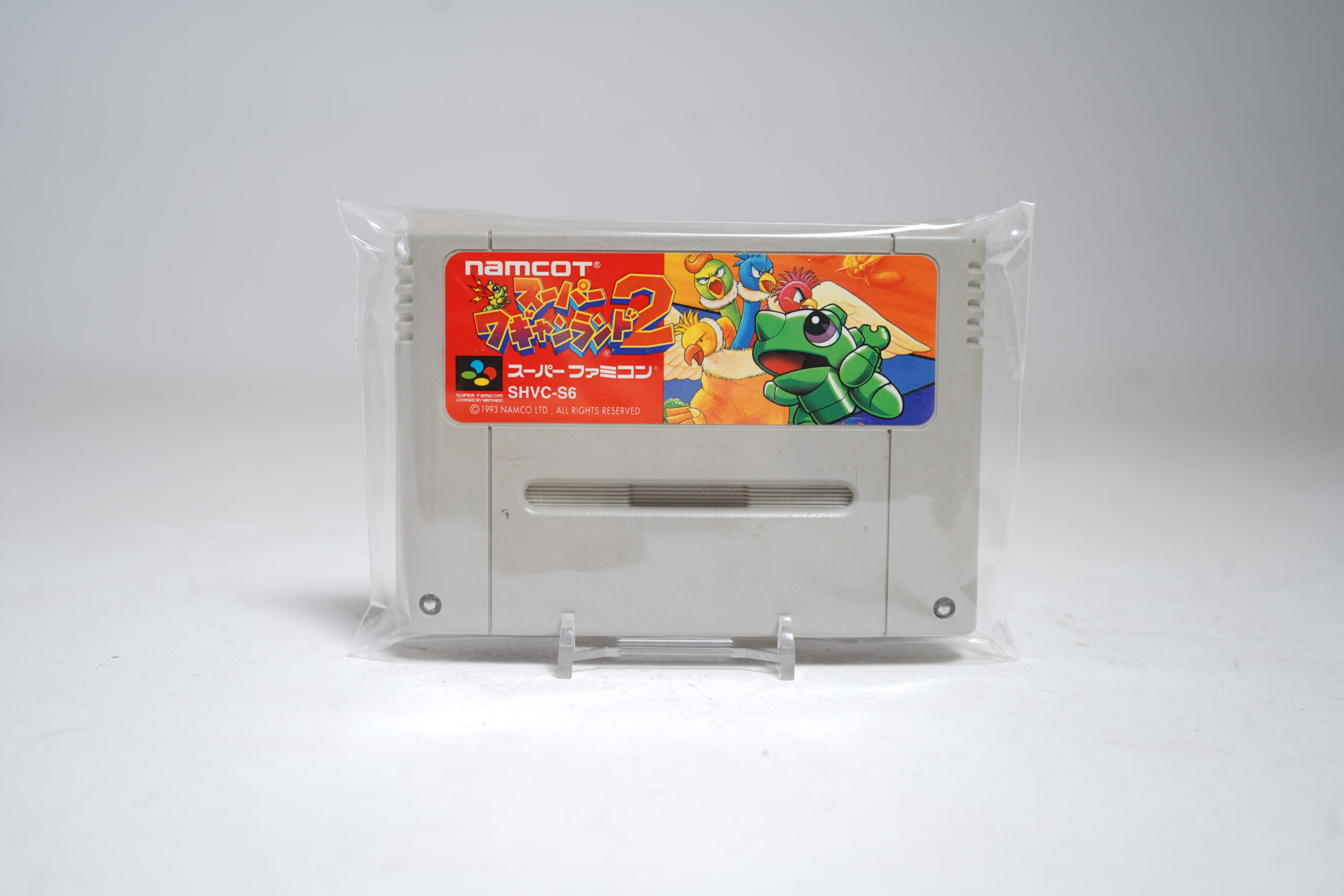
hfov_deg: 47.4
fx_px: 1531
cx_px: 672
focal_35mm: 41
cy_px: 448
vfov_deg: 32.6
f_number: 5
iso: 64
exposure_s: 1/5
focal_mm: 41
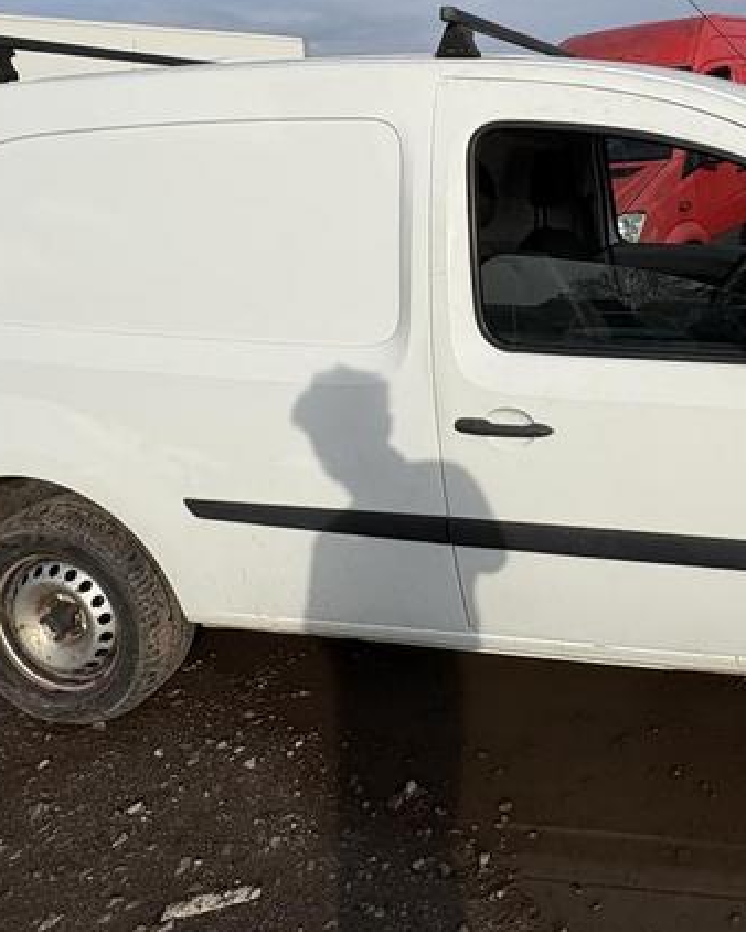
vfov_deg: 57.3
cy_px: 232
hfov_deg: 46.2
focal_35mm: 29
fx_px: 800
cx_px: 640
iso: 50
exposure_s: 1/4132
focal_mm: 2.22
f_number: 2.2
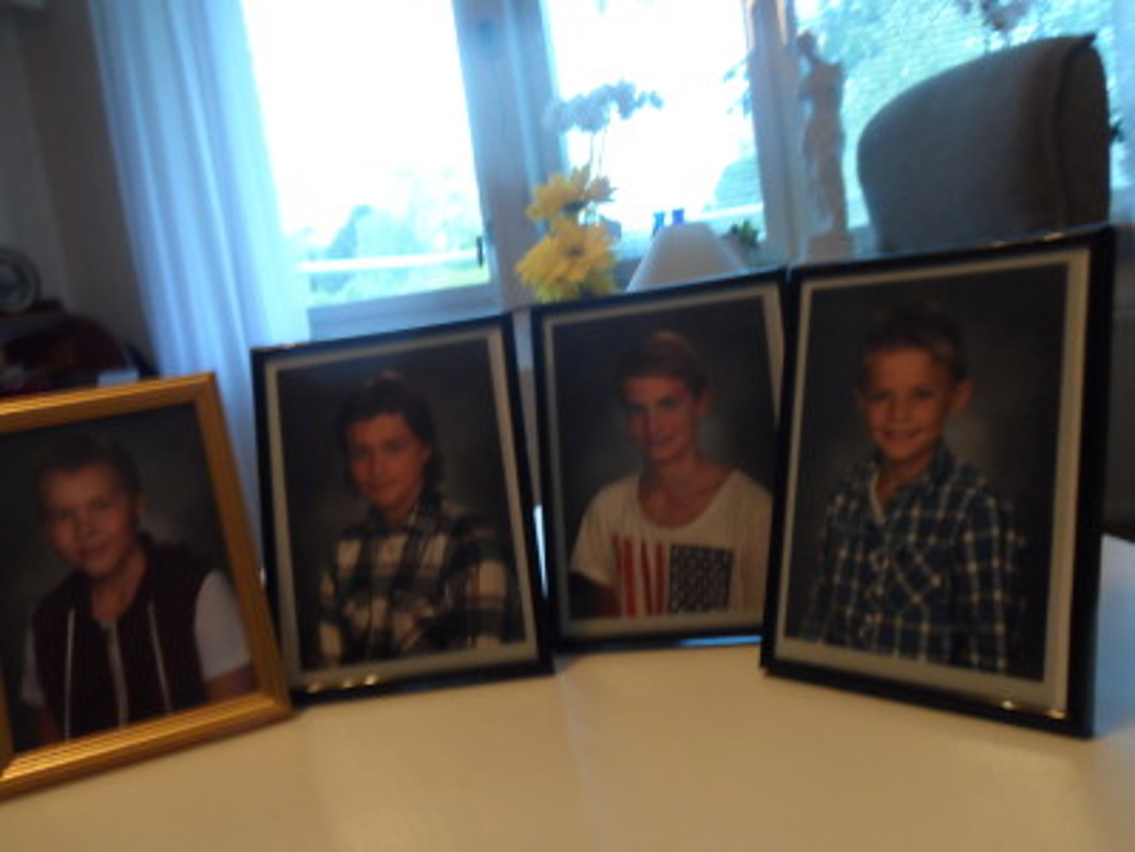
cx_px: 568
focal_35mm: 32
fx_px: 1049
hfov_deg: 56.8
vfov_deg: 44.2
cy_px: 426
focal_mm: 5.8
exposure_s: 1/8
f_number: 3.3
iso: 400
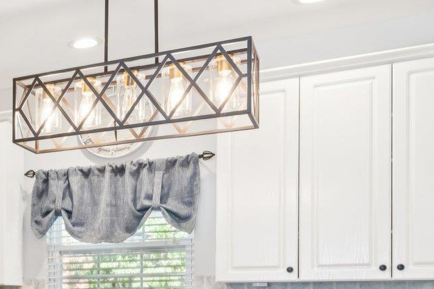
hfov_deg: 26.4
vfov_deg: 21.3
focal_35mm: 60
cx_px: -179
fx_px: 723
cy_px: 327
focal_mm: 19
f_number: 9
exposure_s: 1/4
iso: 200
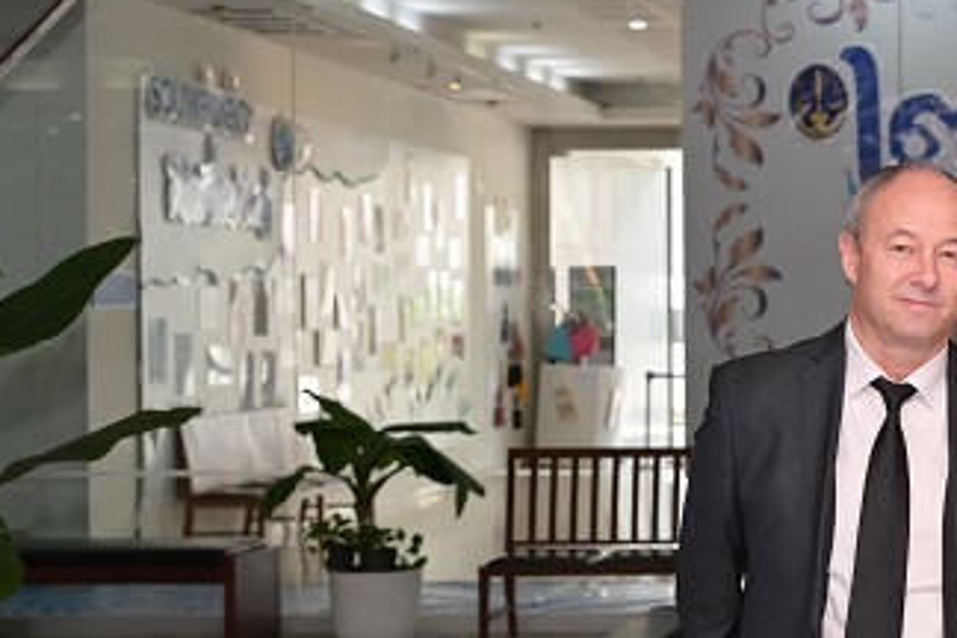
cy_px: 297
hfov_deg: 21.4
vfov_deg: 15.4
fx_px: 2366
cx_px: 1122
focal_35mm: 89
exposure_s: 1/320
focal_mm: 36
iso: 1250
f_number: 4
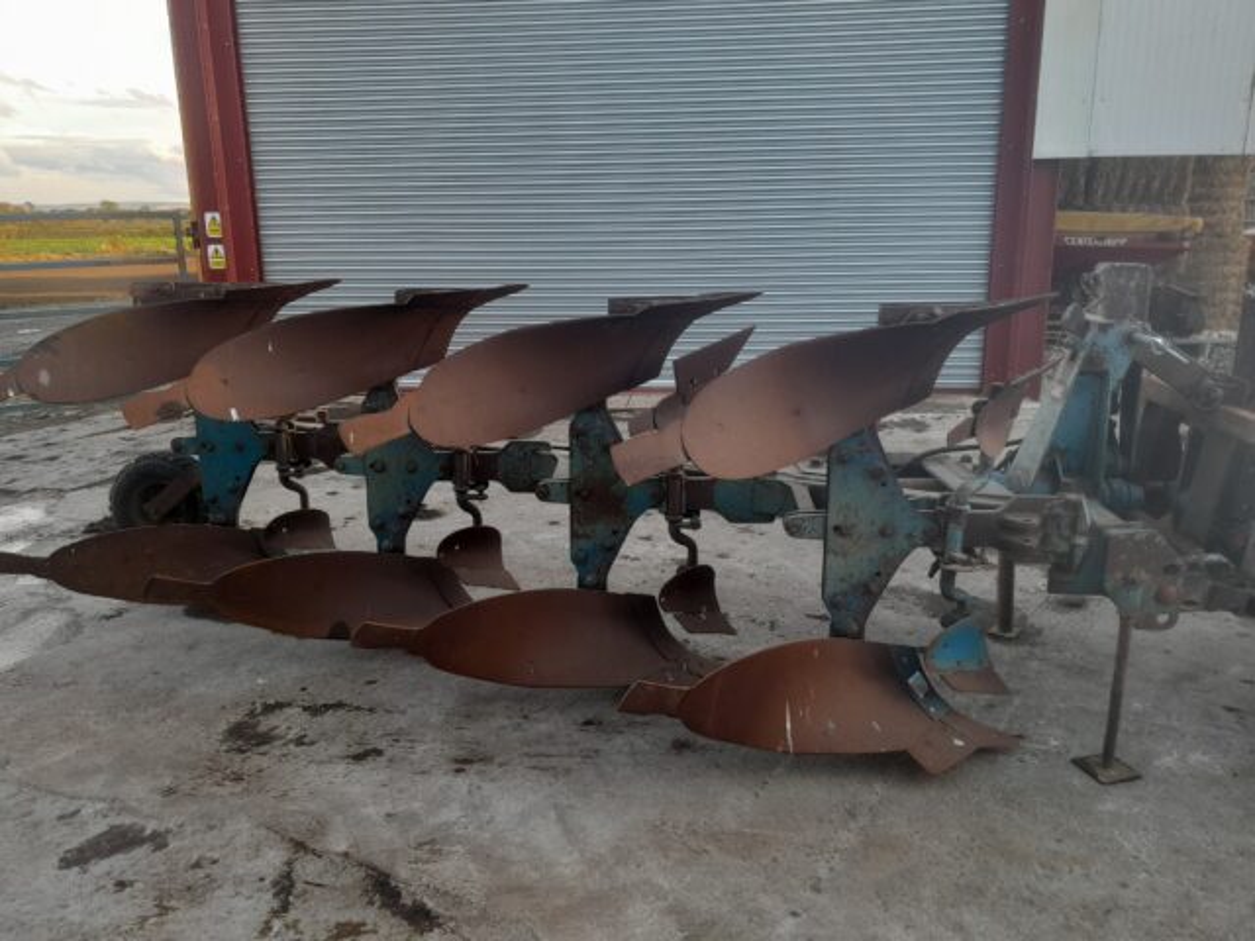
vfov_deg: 51.4
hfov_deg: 65.3
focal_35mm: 27
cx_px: 628
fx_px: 979
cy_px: 470
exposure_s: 1/50
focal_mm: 4
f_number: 1.8
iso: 50
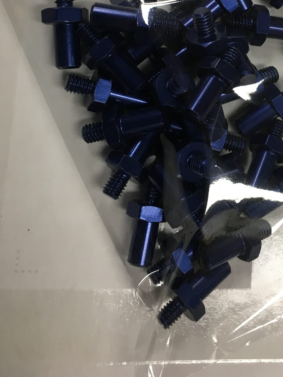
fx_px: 545
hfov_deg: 28.4
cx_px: 233
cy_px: 61
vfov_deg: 36.5
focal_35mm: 50
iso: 80
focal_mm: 4.15
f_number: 2.2
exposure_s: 1/33
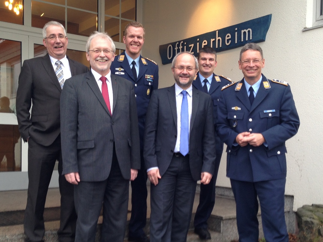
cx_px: 162
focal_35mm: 33
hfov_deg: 55.3
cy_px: 121
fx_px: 308
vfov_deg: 43.0
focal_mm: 4.13
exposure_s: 1/24
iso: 50
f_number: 2.4
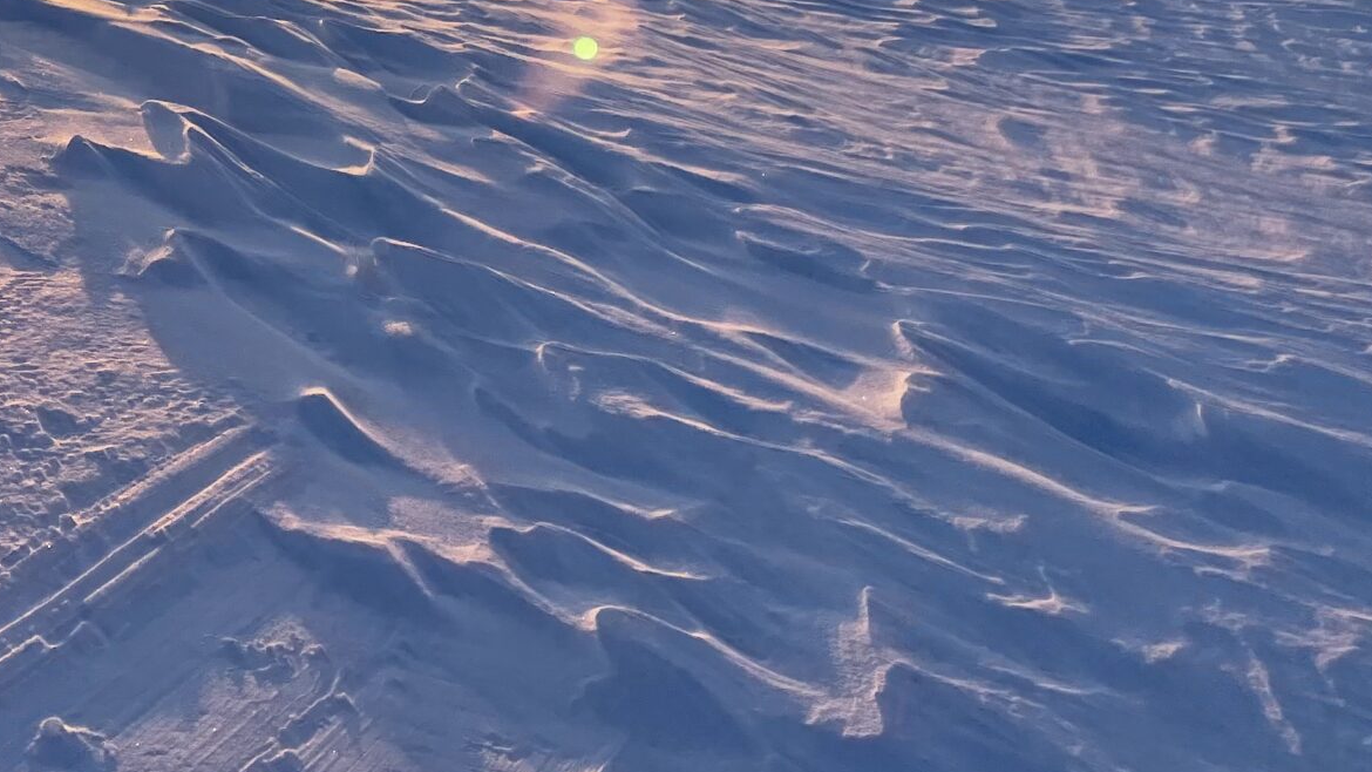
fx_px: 2255
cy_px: -224
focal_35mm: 62
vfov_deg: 18.1
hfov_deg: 33.0
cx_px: 311
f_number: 1.6
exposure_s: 1/2959
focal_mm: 4.2
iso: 32
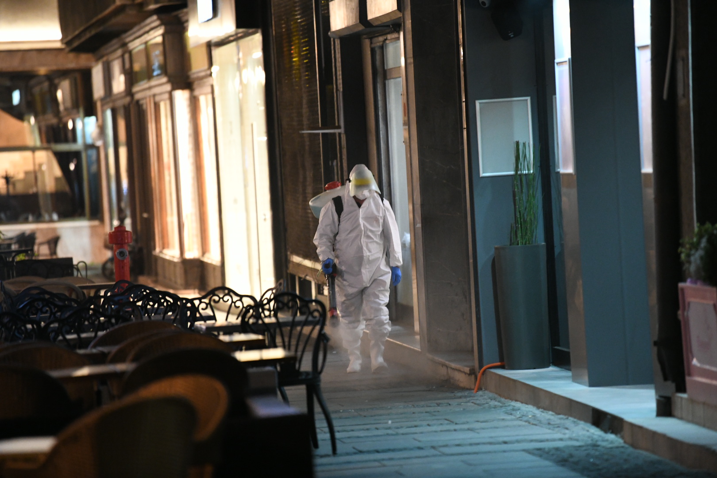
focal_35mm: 200
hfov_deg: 10.3
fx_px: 3983
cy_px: 239
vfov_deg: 6.9
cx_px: 358
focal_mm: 200
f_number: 2.8
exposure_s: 1/125
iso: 6400
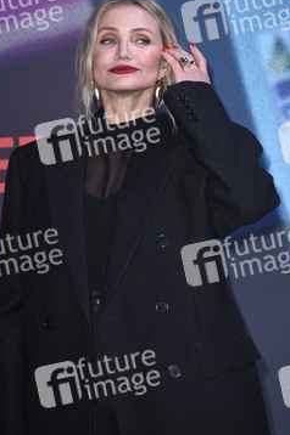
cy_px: 197
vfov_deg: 11.5
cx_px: 133
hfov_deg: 7.7
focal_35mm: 179
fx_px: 2167
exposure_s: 1/250
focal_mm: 160
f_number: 5.6
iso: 1000
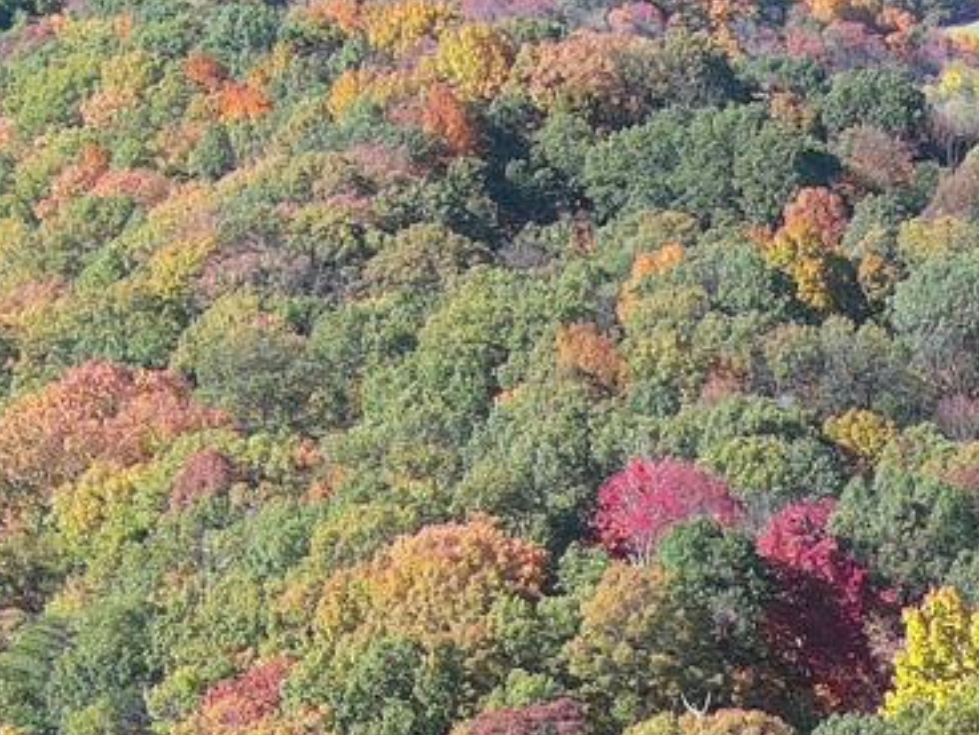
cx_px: 1663
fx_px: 4384
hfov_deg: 11.9
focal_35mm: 155
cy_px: 1716
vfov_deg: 8.8
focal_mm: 10.57
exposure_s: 1/323
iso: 100
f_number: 2.8
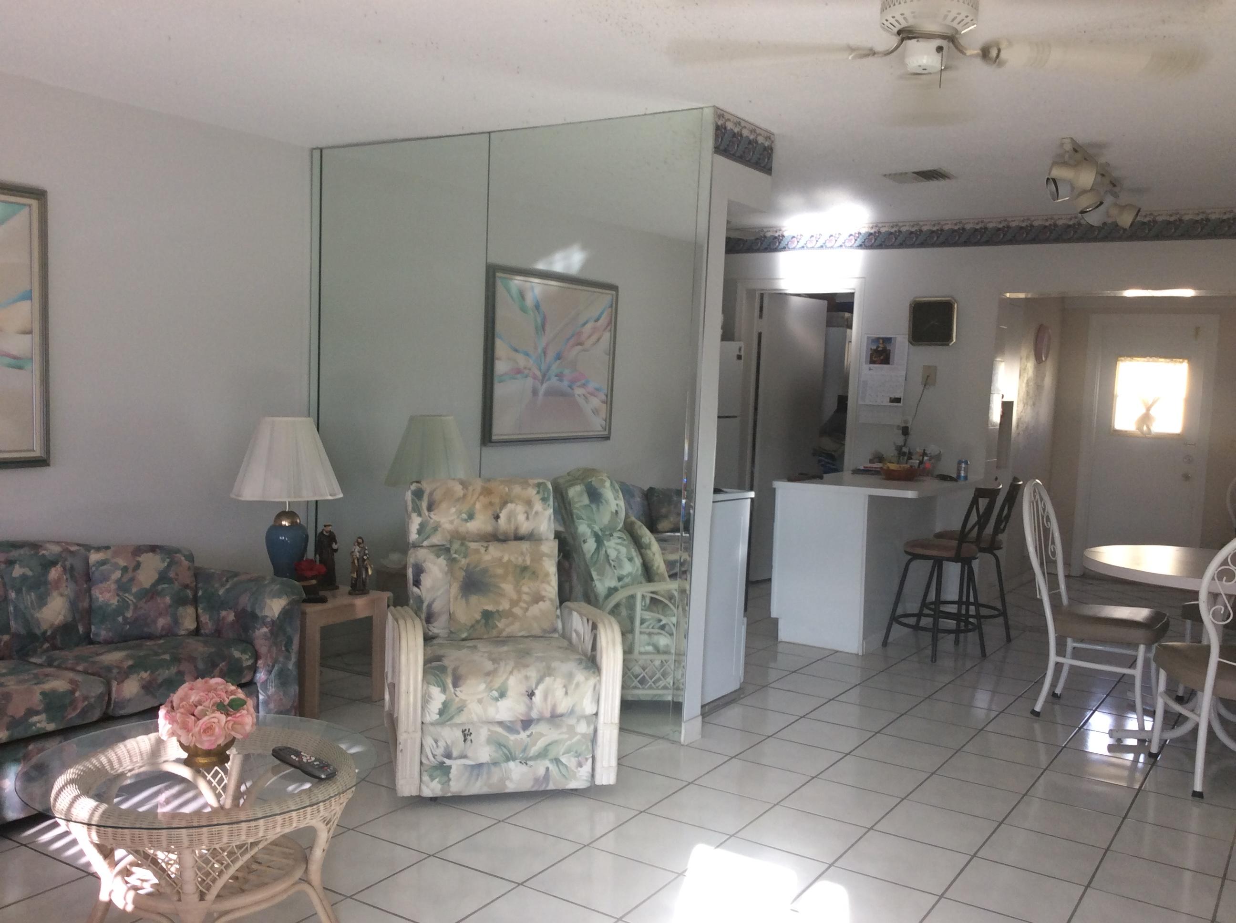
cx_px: 618
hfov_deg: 56.9
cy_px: 462
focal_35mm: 32
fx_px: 1141
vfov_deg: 44.1
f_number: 2.4
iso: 32
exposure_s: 1/40
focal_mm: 3.3
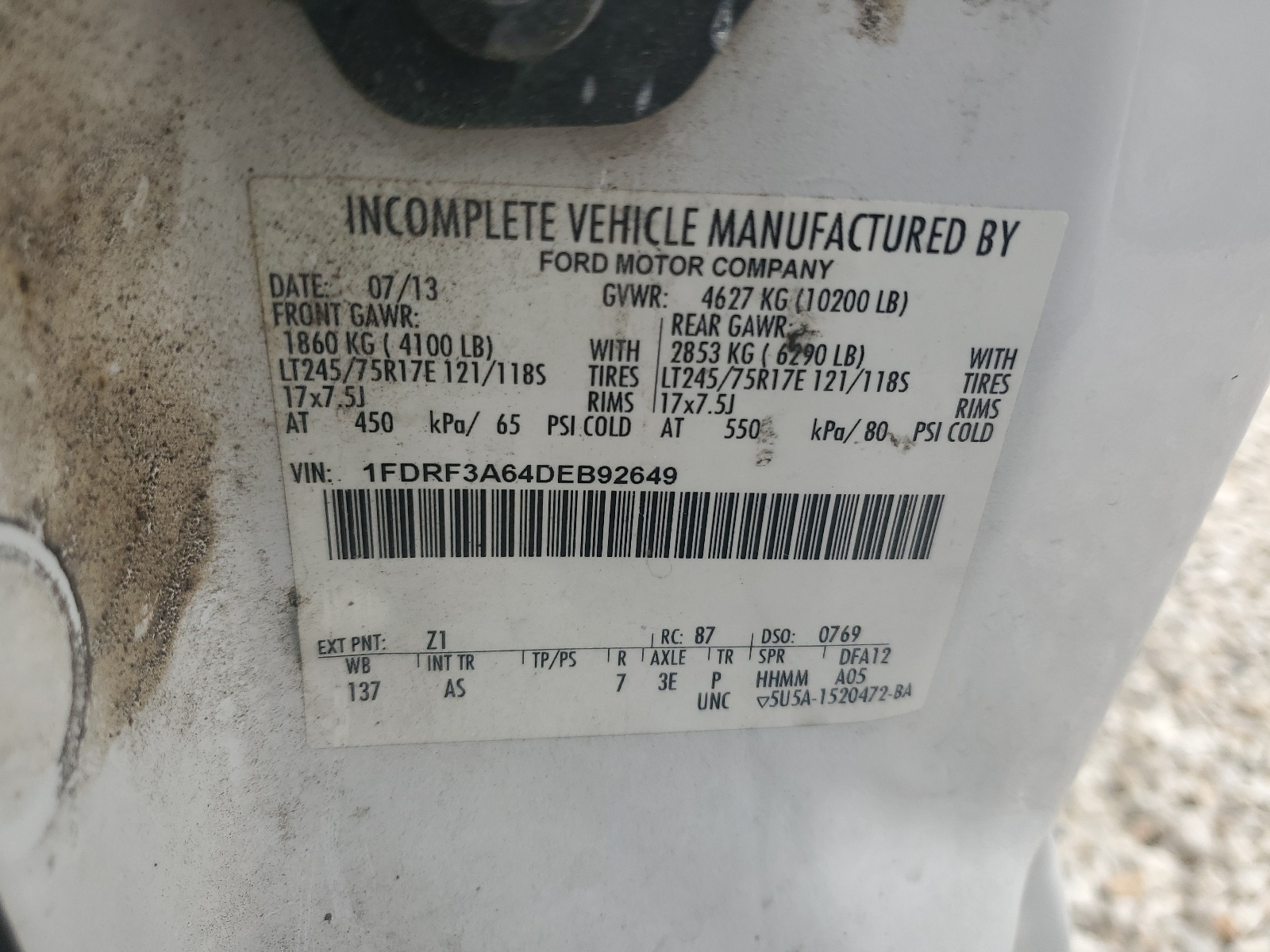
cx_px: 635
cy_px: 476
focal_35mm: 26
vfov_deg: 53.1
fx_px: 954
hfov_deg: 67.3
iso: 50
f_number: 1.5
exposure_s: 1/1111
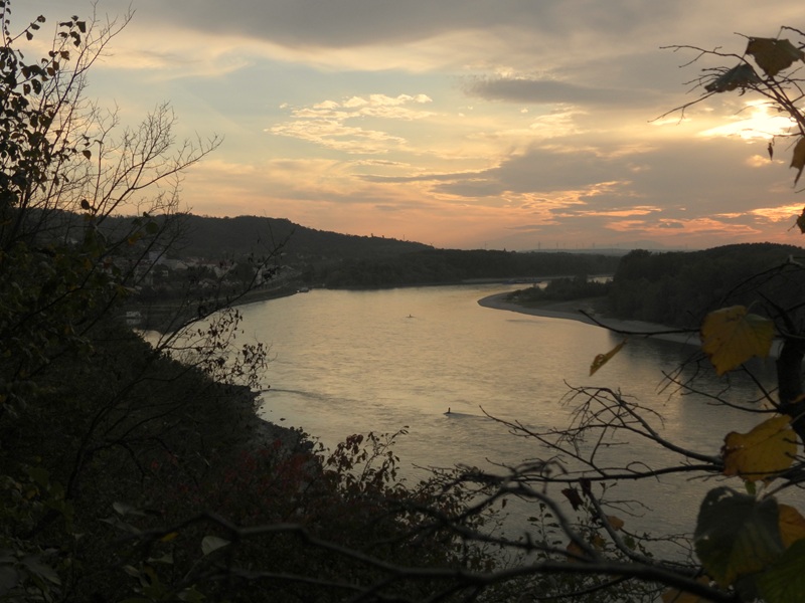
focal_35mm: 47
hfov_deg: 40.4
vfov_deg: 30.9
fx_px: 1093
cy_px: 302
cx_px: 402
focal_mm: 8.4
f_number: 3.2
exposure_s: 1/1000
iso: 100
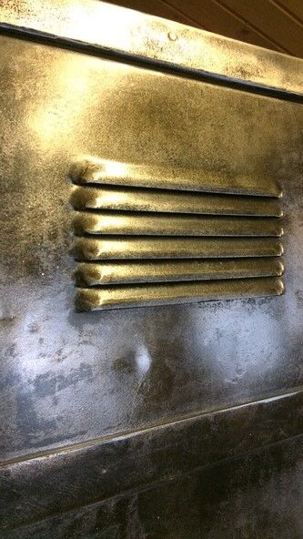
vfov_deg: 61.0
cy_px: 269
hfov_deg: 36.4
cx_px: 191
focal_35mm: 32
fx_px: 457
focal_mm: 4.15
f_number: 2.2
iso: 320
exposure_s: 1/33
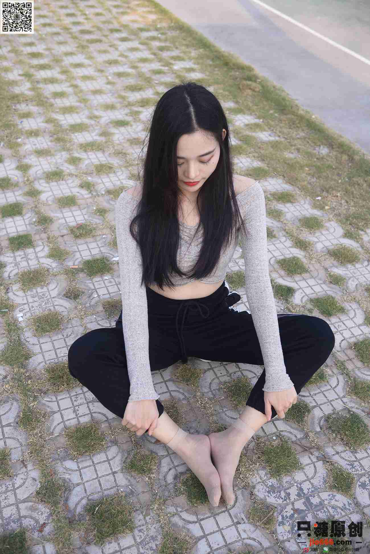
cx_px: 185
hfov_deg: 37.9
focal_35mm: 35
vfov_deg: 54.4
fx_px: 539
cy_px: 277
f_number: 5.6
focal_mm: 35
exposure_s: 1/200
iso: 100
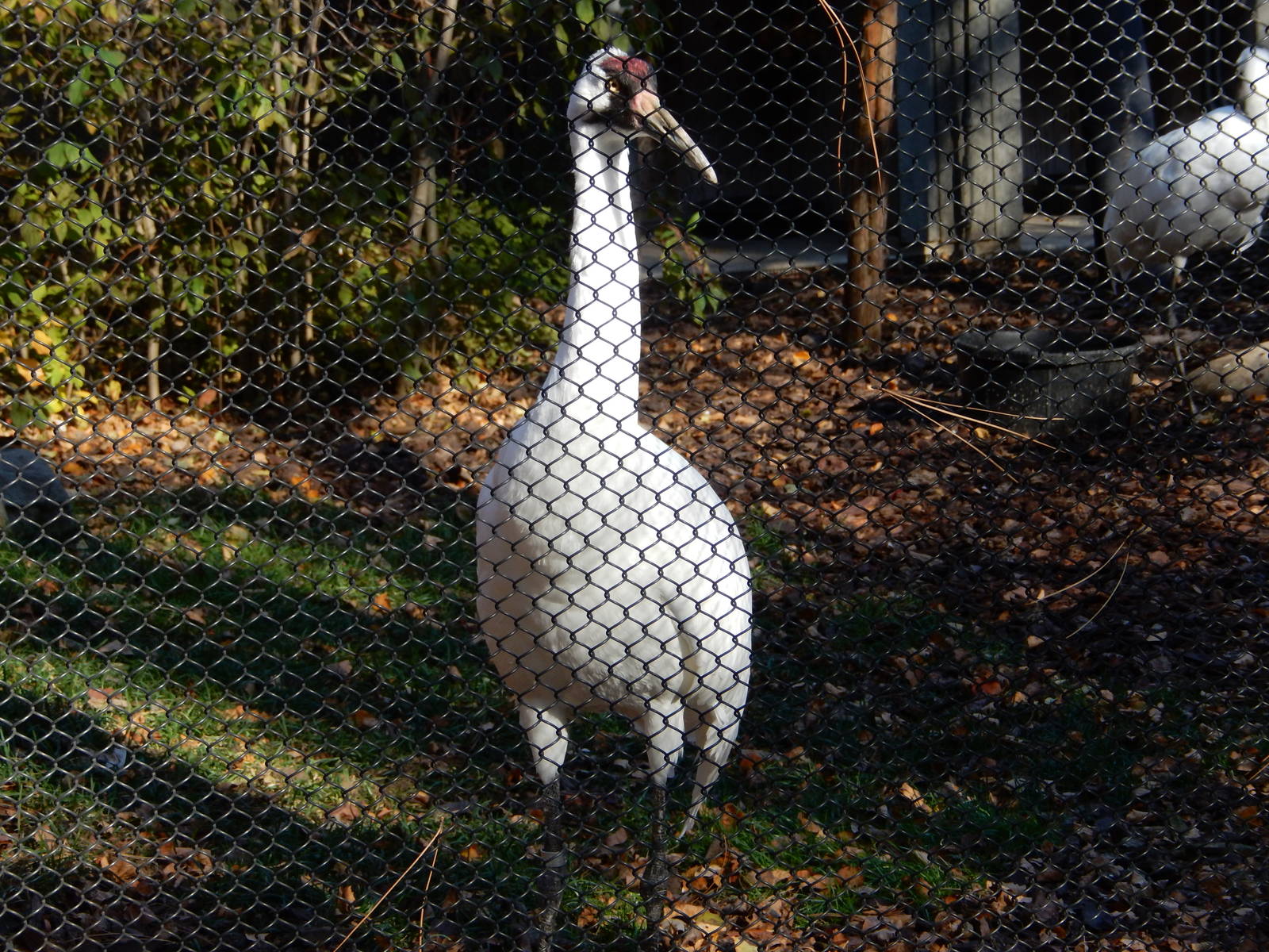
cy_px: 476
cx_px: 634
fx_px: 4289
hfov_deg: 16.8
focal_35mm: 117
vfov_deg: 12.7
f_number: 5.5
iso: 125
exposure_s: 1/125
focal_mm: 21
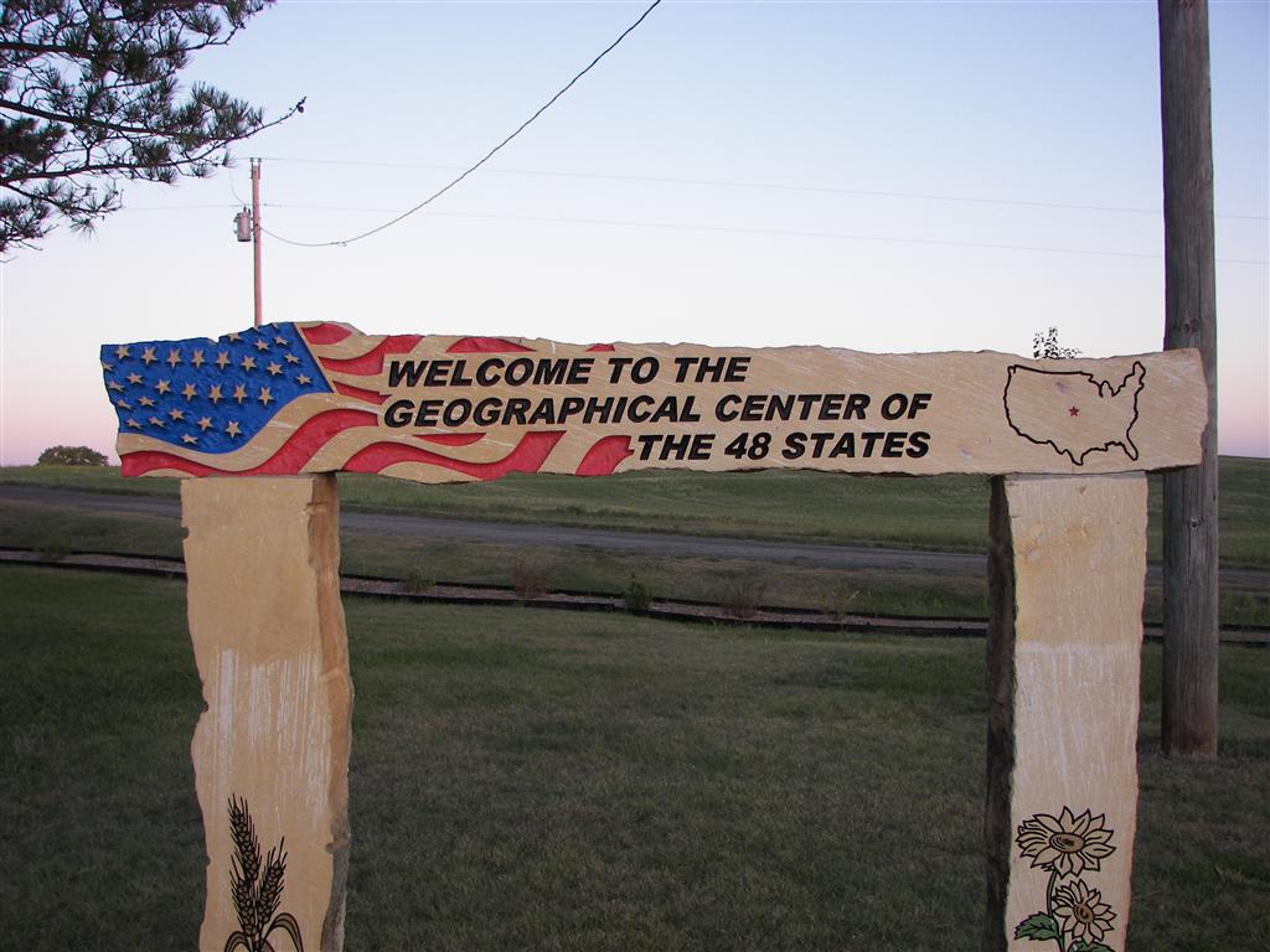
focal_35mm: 36
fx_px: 1321
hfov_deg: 51.4
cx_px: 635
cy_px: 476
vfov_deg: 39.7
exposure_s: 1/60
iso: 64
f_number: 2.8
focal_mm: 6
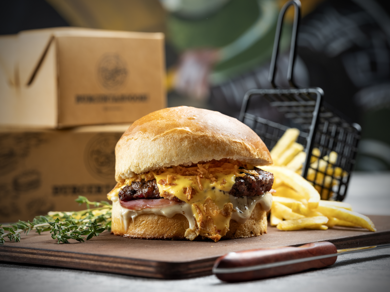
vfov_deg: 15.6
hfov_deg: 20.7
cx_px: 195
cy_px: 146
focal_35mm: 95
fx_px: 1070
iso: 500
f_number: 10
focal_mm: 120
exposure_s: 1/125
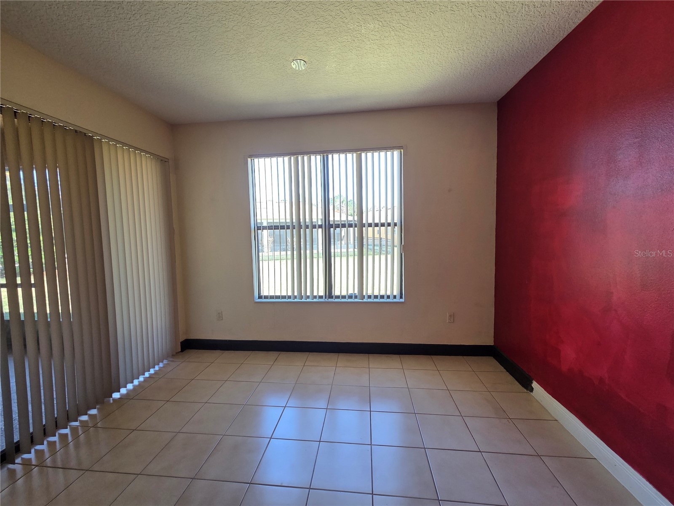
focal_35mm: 13
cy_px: 253
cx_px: 337
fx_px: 253
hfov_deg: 106.2
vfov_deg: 89.9
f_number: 2.2
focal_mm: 2.2
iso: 160
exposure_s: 1/120
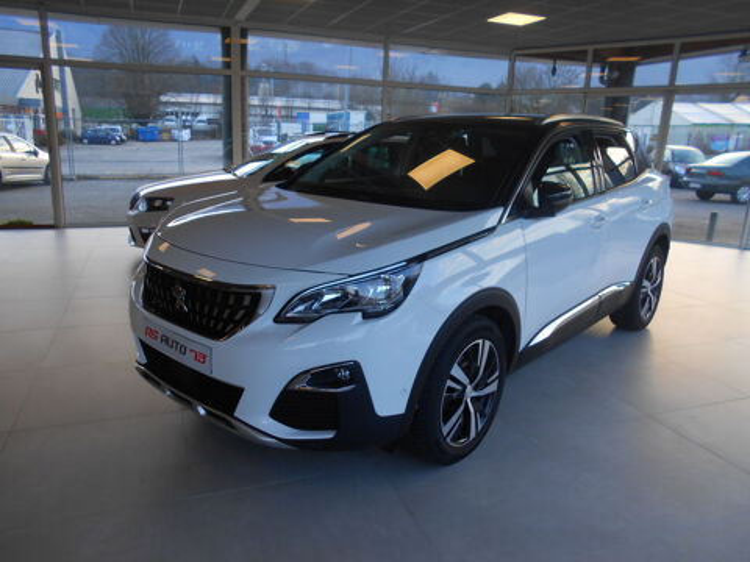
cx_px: 375
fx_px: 563
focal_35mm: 26
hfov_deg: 67.3
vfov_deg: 53.1
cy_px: 281
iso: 80
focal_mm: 4.6
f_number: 3.2
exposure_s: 1/100
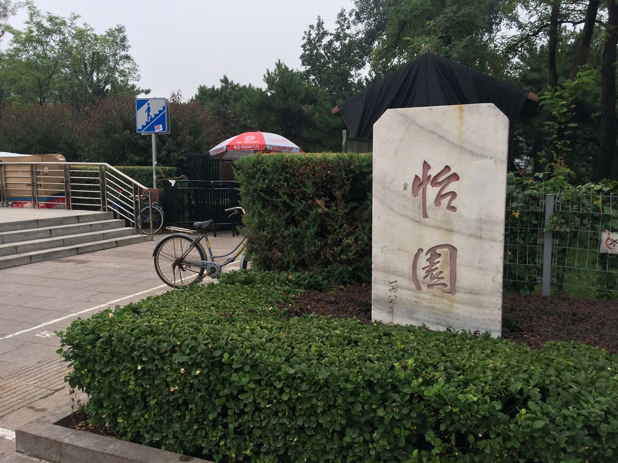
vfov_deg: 48.2
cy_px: 232
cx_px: 309
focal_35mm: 29
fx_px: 518
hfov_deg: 61.7
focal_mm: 4.15
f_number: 2.2
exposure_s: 1/100
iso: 64
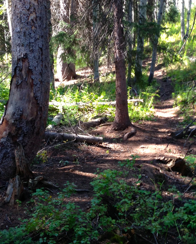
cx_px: 123
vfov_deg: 33.0
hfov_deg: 26.6
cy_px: 122
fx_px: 413
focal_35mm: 57
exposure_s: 1/60
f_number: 2.4
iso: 50
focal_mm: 4.13
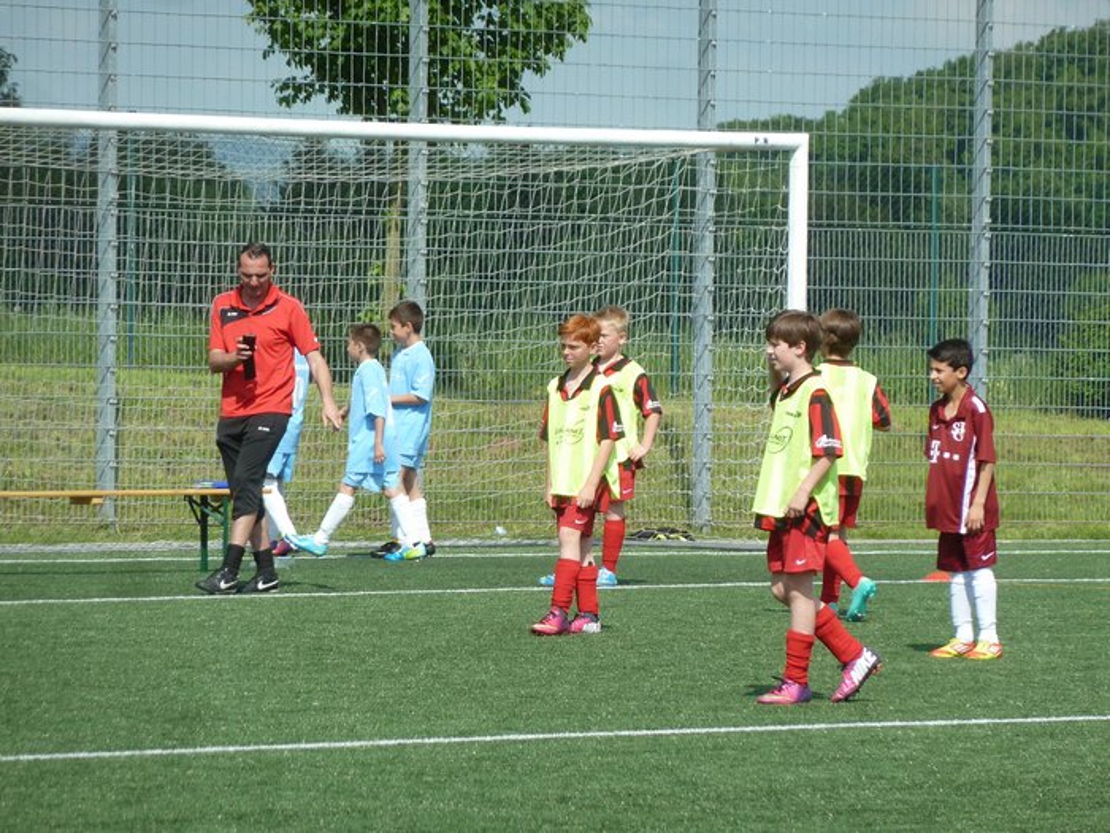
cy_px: 416
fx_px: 9620
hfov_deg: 6.6
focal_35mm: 300
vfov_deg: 5.0
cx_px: 555
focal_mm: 49.2
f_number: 4.9
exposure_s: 1/400
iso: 80
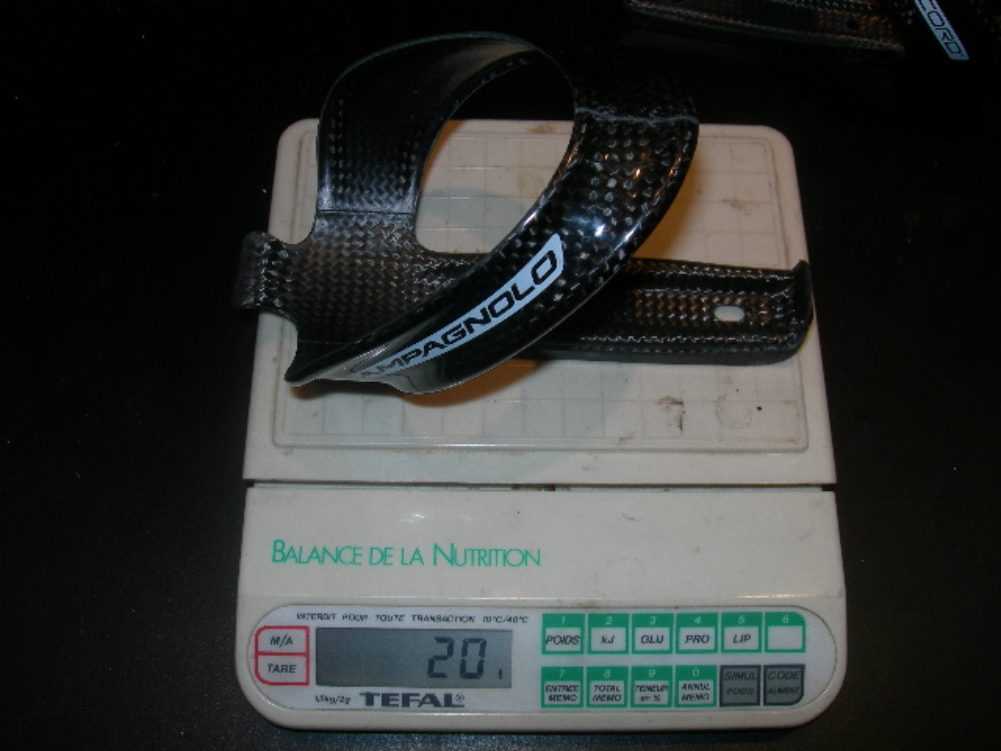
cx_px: 500
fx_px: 1099
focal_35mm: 38
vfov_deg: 37.7
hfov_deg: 49.0
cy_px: 376
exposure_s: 1/60.1
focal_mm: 7.8
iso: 50
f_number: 4.8
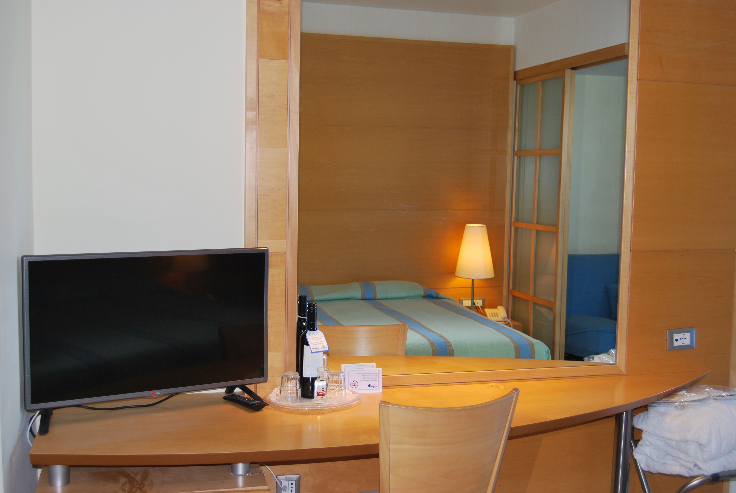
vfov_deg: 34.3
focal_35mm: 39
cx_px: 368
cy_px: 246
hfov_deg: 49.5
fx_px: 798
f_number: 4.2
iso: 200
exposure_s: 1/60
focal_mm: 26
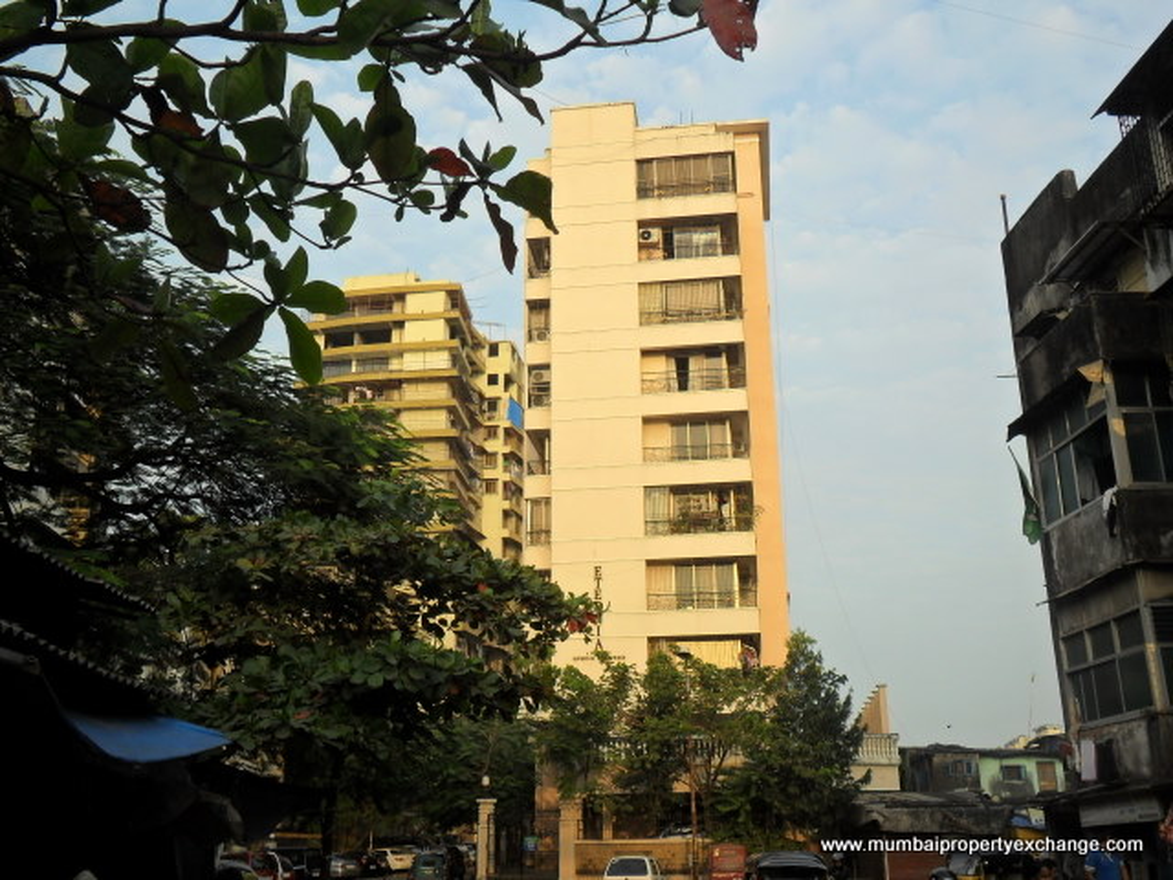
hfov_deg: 50.1
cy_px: 440
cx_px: 586
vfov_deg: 38.7
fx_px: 1254
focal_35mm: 37
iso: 100
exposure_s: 1/350
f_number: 4
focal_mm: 6.6
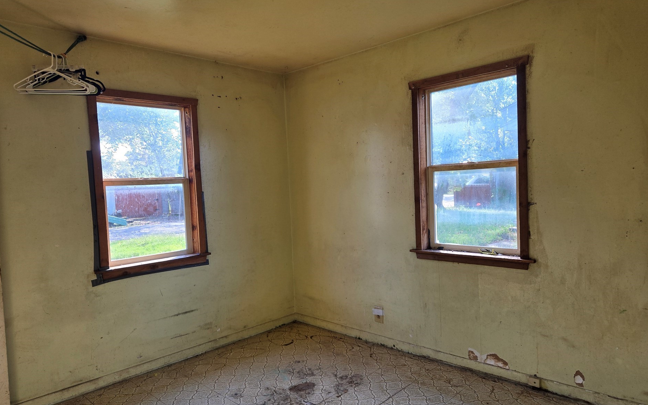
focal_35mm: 25
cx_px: 320
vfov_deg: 49.3
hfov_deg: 72.5
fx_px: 442
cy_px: 213
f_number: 1.8
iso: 50
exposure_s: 1/180
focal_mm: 5.4
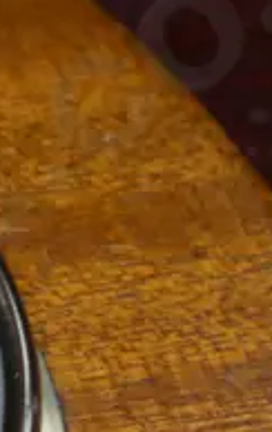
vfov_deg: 5.3
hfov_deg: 3.3
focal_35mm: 391
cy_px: 531
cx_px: -470
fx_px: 4617
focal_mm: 35
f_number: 5.5
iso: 1600
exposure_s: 1/80
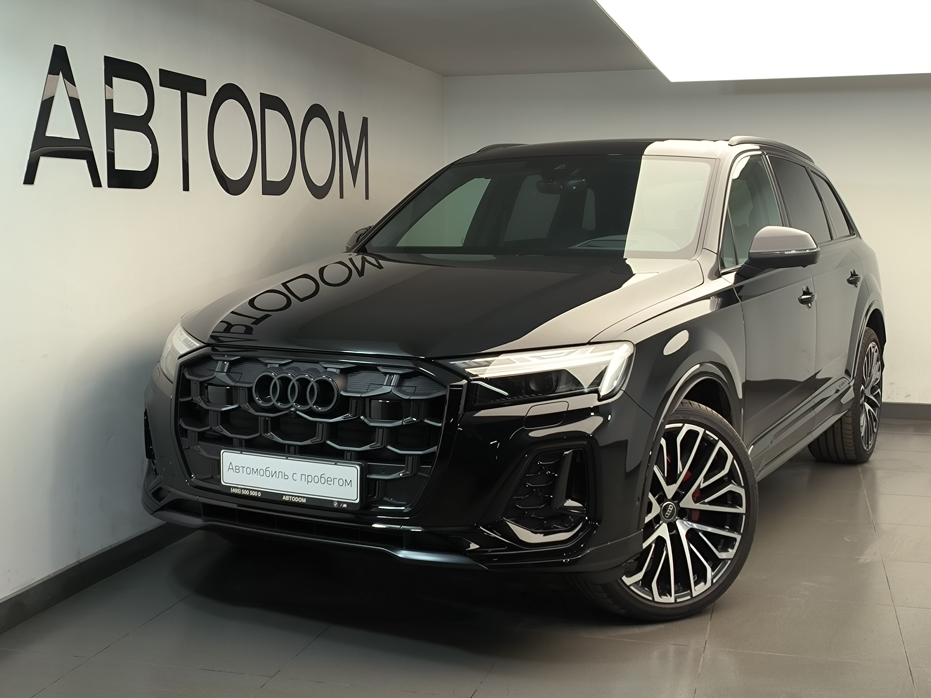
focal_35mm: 24
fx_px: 645
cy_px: 349
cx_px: 466
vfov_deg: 56.8
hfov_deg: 71.6
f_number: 1.7
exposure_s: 1/100
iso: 101
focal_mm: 5.24
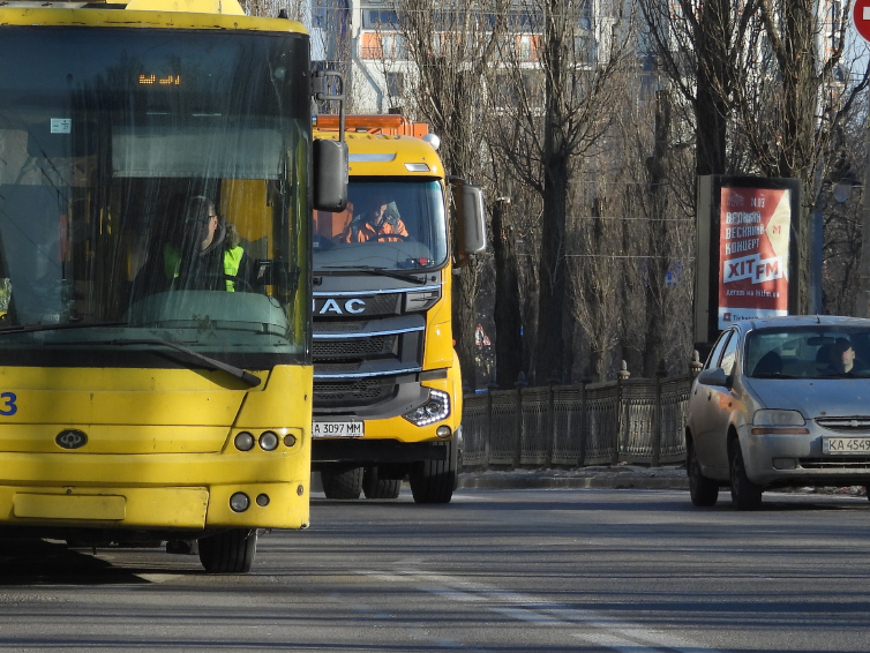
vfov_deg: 5.1
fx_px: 7366
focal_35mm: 293
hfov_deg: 6.7
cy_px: 164
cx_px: 144
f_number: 4.5
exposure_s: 1/500
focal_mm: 30.3
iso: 100
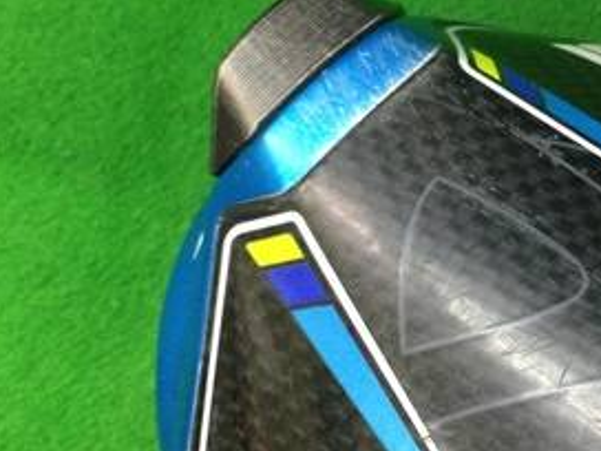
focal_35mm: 73
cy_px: 175
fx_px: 1267
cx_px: 484
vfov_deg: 20.1
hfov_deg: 26.2
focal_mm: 3.3
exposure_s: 1/30
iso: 125
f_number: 2.4
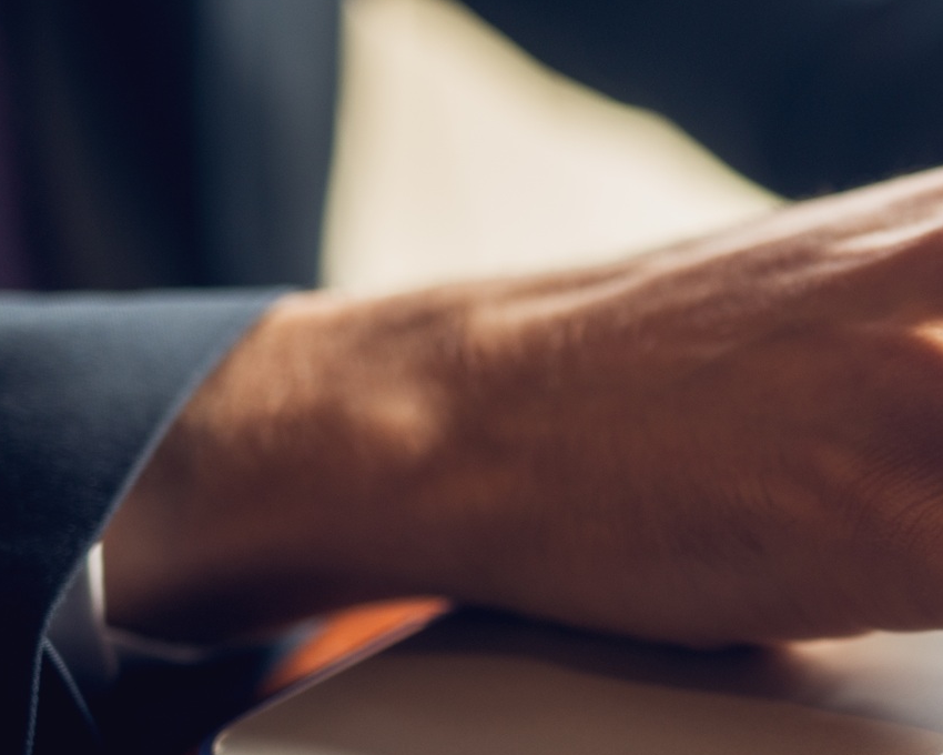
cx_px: 1195
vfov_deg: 11.2
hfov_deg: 13.5
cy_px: 416
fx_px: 3851
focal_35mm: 138
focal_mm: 50
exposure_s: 1/160
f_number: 2
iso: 200
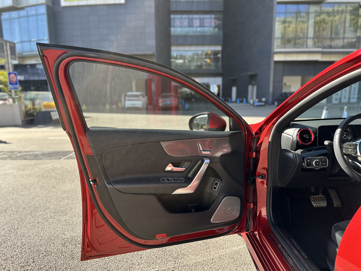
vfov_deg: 56.8
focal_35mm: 24
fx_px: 250
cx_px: 180
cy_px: 136
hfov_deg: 71.6
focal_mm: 6.86
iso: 80
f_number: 1.78
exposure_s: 1/484
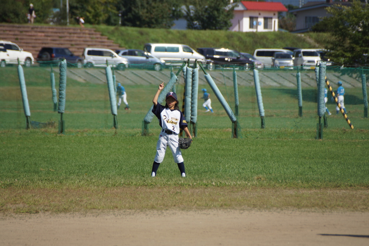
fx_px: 3842
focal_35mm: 375
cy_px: 123
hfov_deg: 5.5
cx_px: 184
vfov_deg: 3.7
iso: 100
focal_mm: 250
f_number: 6.3
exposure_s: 1/640
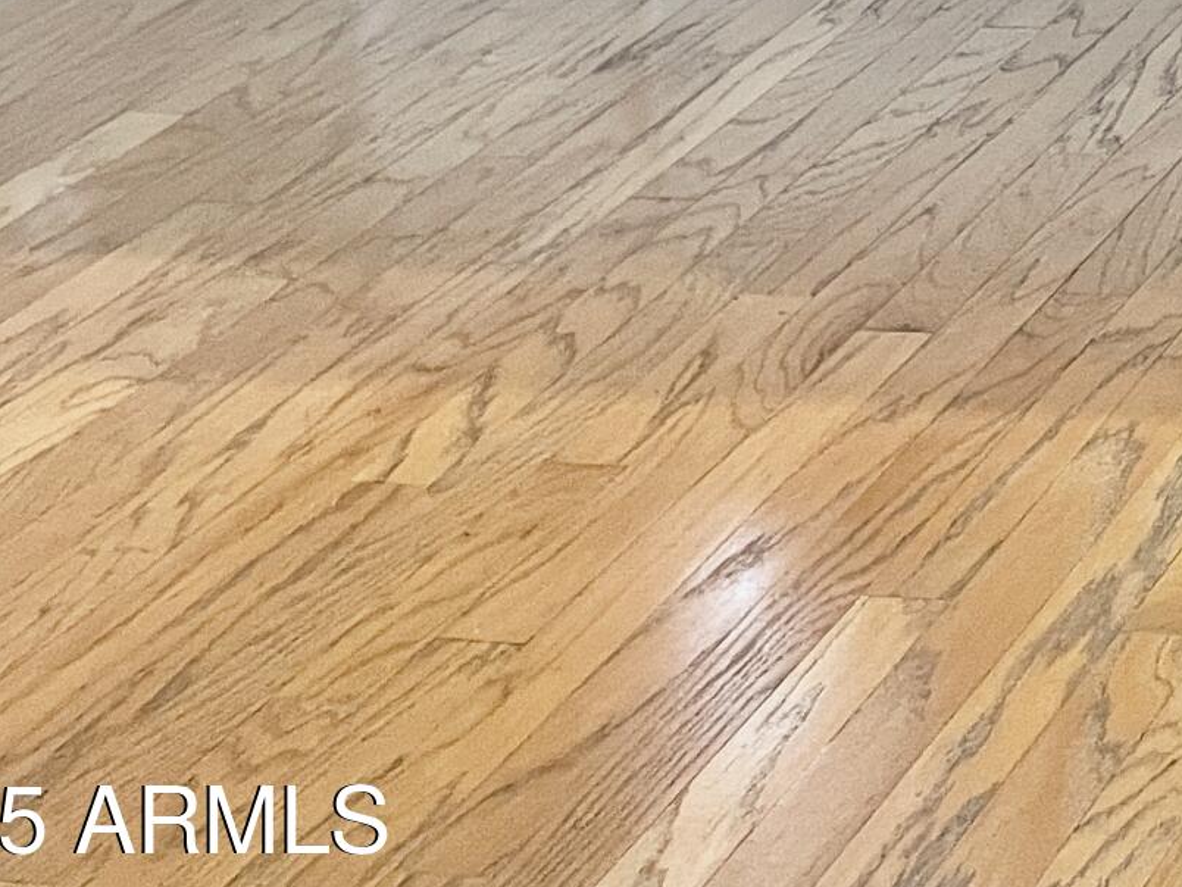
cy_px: -683
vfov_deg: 13.7
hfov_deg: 17.1
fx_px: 3312
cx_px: 2039
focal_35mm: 97
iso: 100
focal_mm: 4.2
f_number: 1.6
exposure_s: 1/60
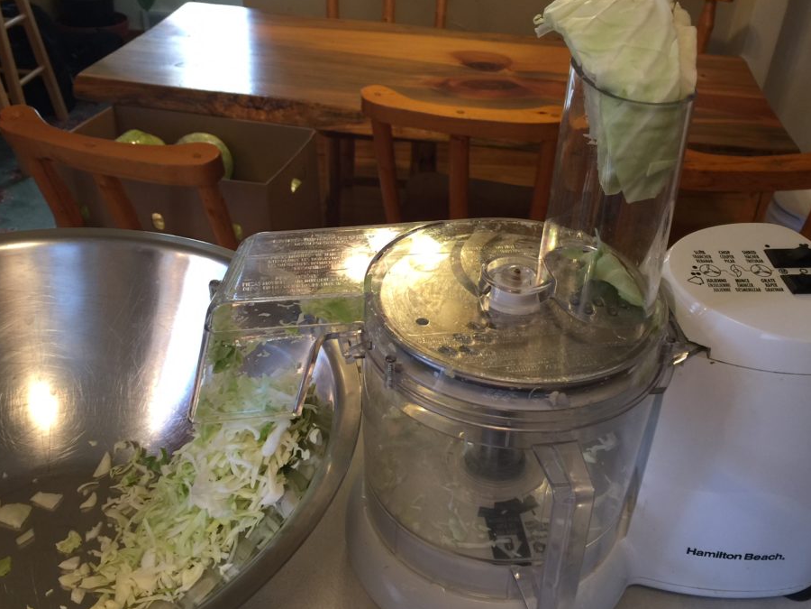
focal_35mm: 33
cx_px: 439
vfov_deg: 42.9
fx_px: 773
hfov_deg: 55.3
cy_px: 315
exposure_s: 1/15
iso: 40
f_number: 2.2
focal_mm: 4.15
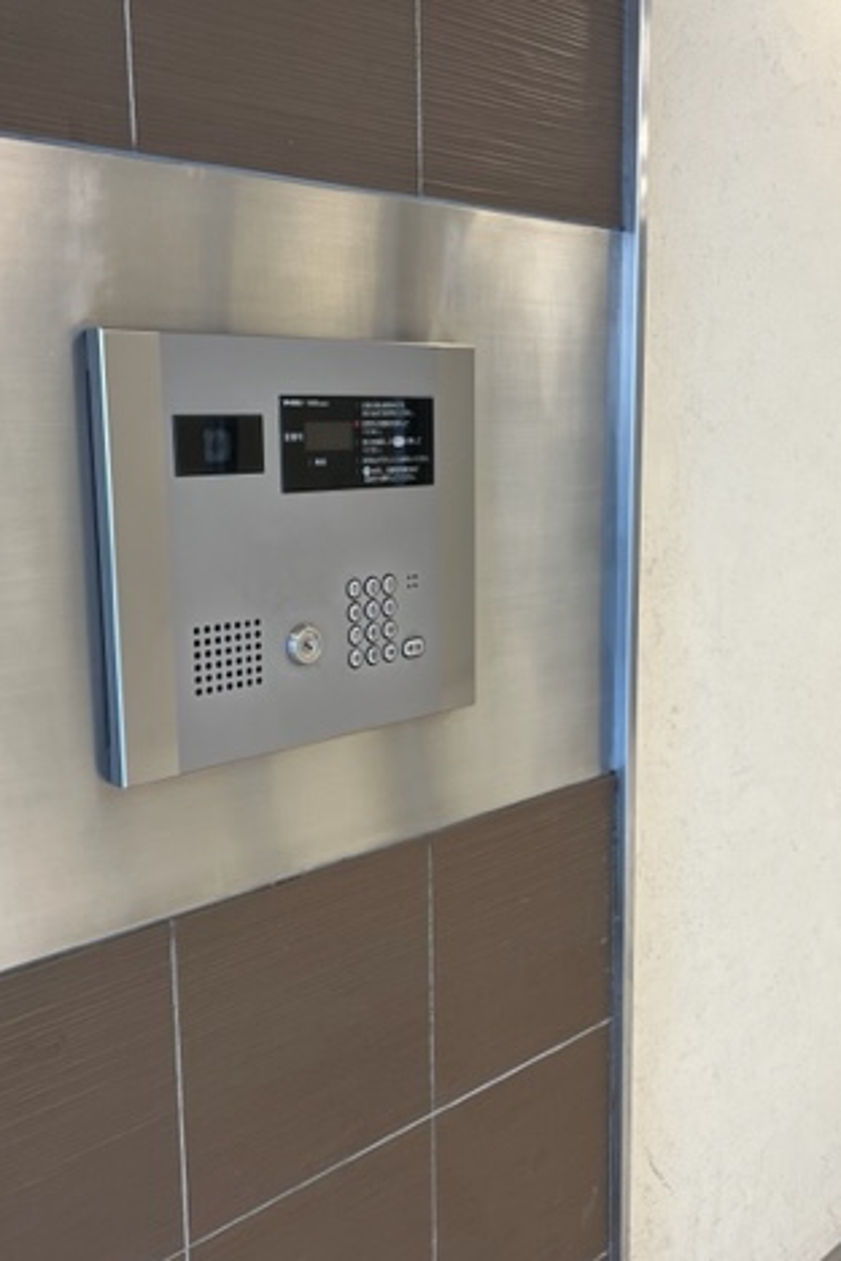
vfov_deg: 51.9
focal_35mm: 37
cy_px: 636
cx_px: 450
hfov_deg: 35.9
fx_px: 1296
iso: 80
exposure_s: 1/100
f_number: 1.6
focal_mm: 5.1
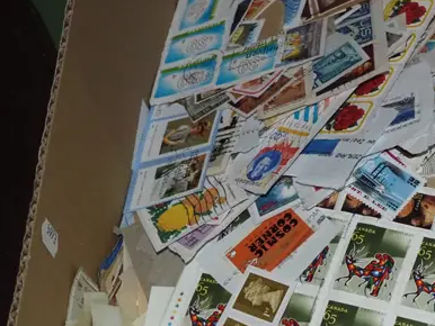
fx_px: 1333
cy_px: 269
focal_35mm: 106
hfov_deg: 17.5
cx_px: 551
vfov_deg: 13.9
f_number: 5.6
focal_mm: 20
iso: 2500
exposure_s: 1/160
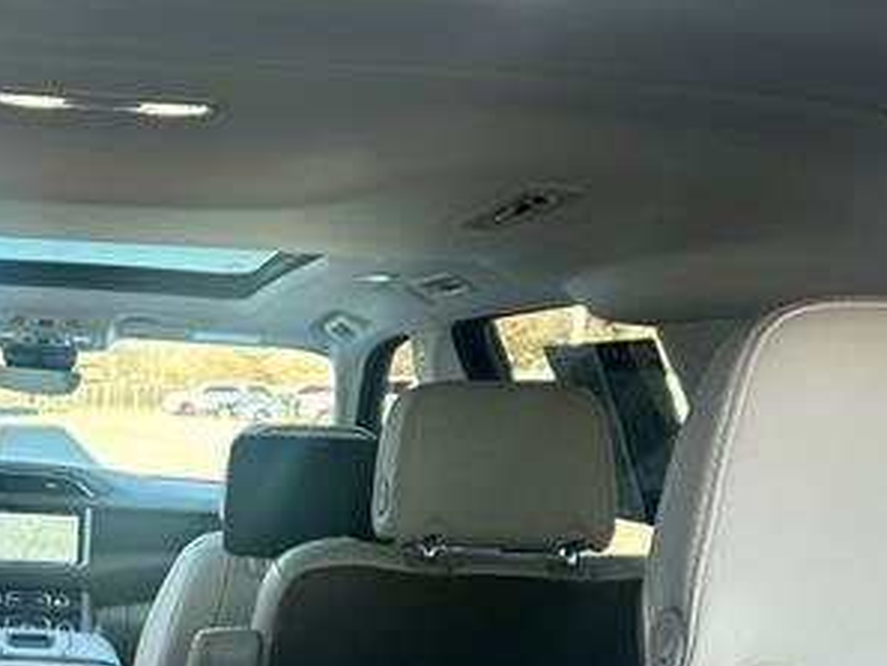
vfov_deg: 25.8
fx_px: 1436
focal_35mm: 56
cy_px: 511
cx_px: 42
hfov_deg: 32.2
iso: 64
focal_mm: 5.7
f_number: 1.5
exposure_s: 1/142
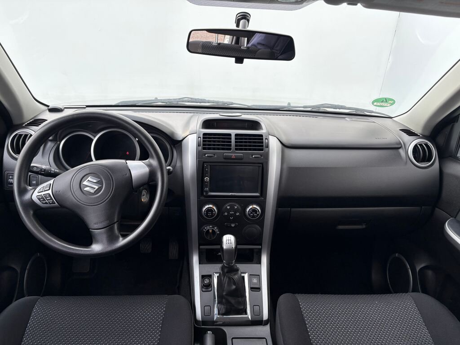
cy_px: 172
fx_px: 346
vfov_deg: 53.1
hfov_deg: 67.3
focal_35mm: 26
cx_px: 230
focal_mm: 5.96
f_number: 1.6
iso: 40
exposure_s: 1/157
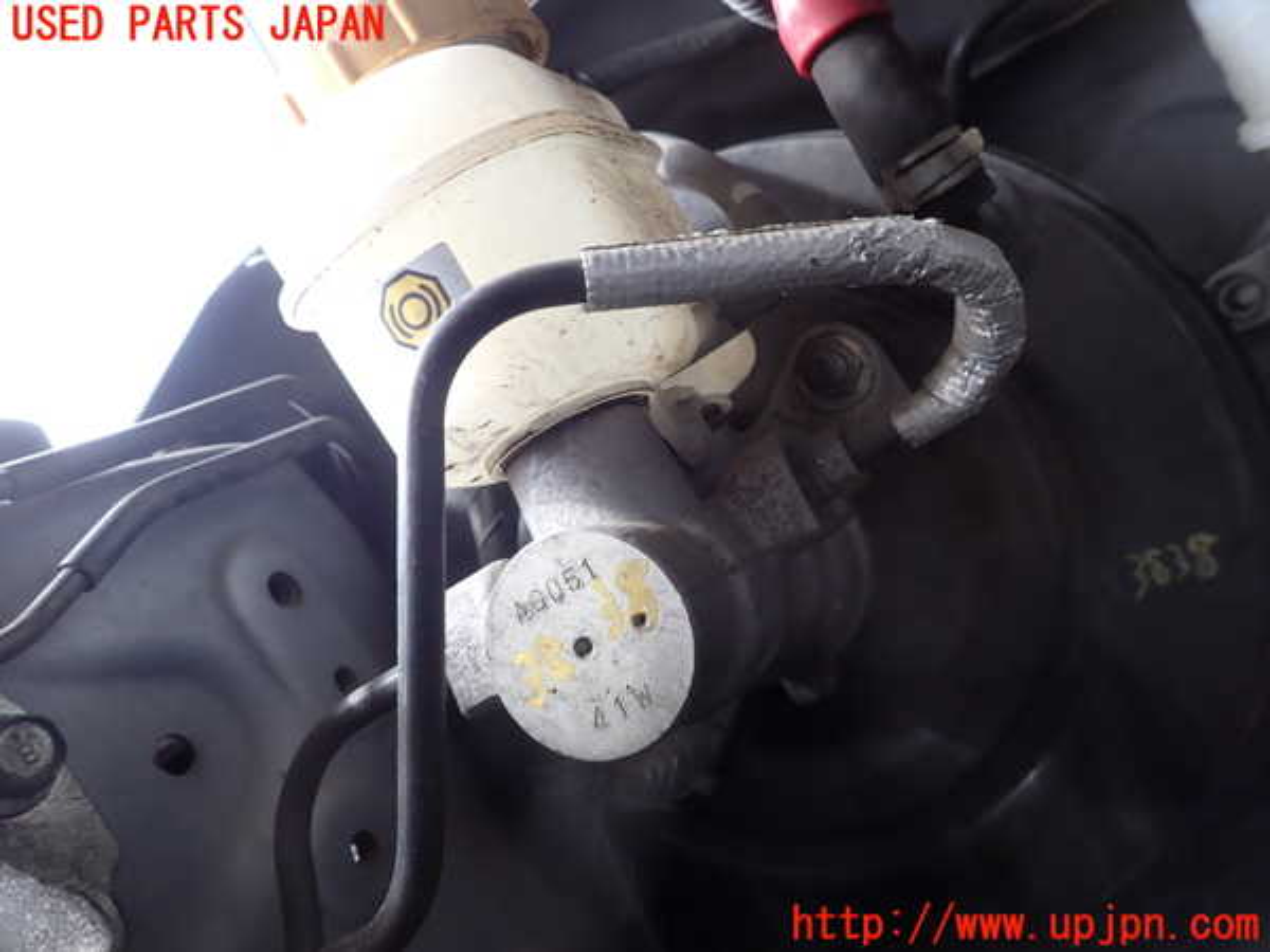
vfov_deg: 54.9
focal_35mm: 25
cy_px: 476
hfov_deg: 69.4
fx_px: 917
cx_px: 635
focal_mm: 4.5
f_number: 2.8
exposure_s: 1/100
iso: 100
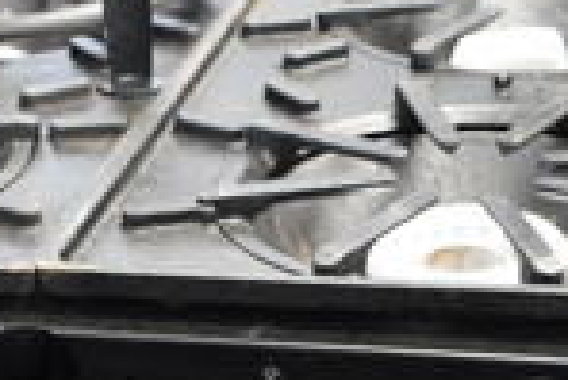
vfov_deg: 10.7
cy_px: 576
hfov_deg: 16.5
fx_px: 1958
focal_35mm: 124
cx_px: 315
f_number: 3.5
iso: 1800
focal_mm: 20
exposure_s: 1/30
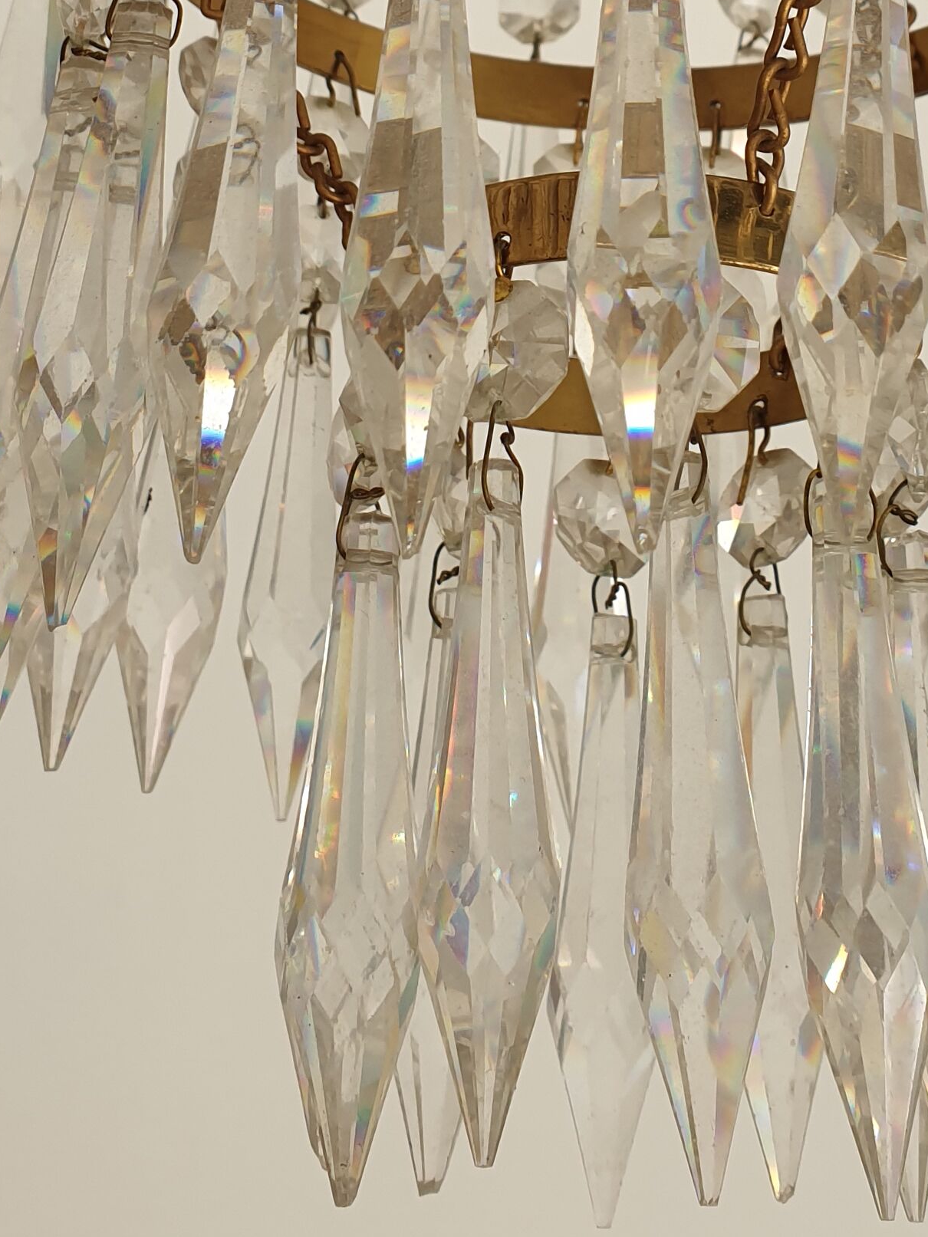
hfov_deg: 22.5
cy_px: -61
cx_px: 625
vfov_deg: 27.7
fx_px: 2323
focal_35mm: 65
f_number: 2.4
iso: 50
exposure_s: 1/125
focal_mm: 4.3
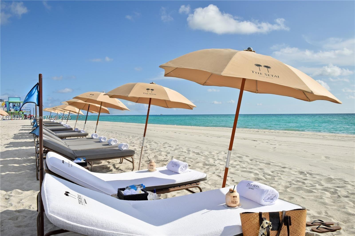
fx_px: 306
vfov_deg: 42.3
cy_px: 118
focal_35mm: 31
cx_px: 178
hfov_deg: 60.3
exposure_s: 1/800
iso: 400
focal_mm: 31
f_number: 14
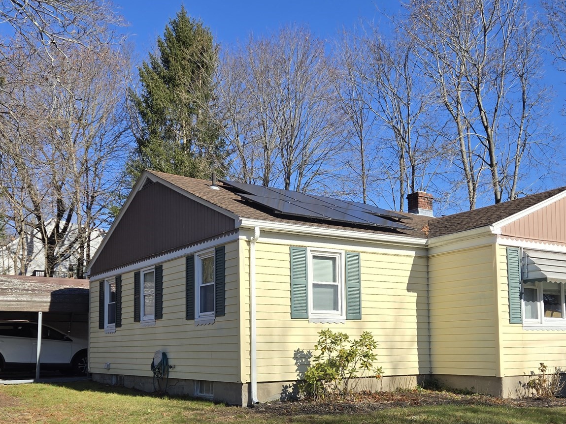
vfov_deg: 34.4
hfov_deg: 45.6
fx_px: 670
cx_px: 327
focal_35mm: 41
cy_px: 319
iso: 25
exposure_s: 1/1834
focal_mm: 5.4
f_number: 1.8
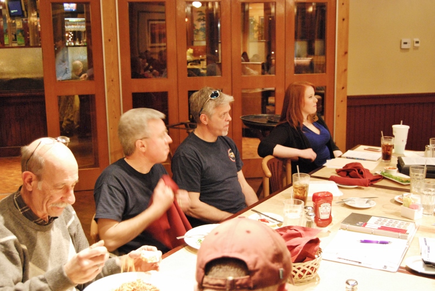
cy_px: 146
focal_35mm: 45
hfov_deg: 43.5
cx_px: 218
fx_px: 545
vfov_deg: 30.0
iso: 1600
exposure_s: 1/15
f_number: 4.2
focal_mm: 30
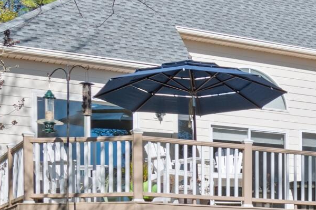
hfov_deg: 18.7
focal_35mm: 95
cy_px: 278
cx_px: 490
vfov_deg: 13.8
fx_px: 834
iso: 100
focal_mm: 13
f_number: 6.3
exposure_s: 1/160
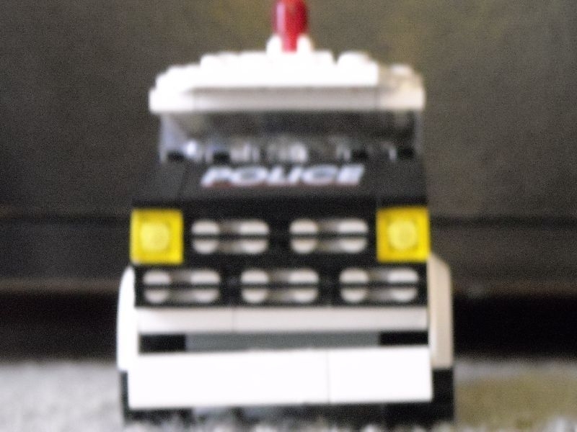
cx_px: 288
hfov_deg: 18.7
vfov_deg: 14.1
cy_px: 216
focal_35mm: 105
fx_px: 1750
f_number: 4.7
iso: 800
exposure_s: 1/17
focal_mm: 17.1
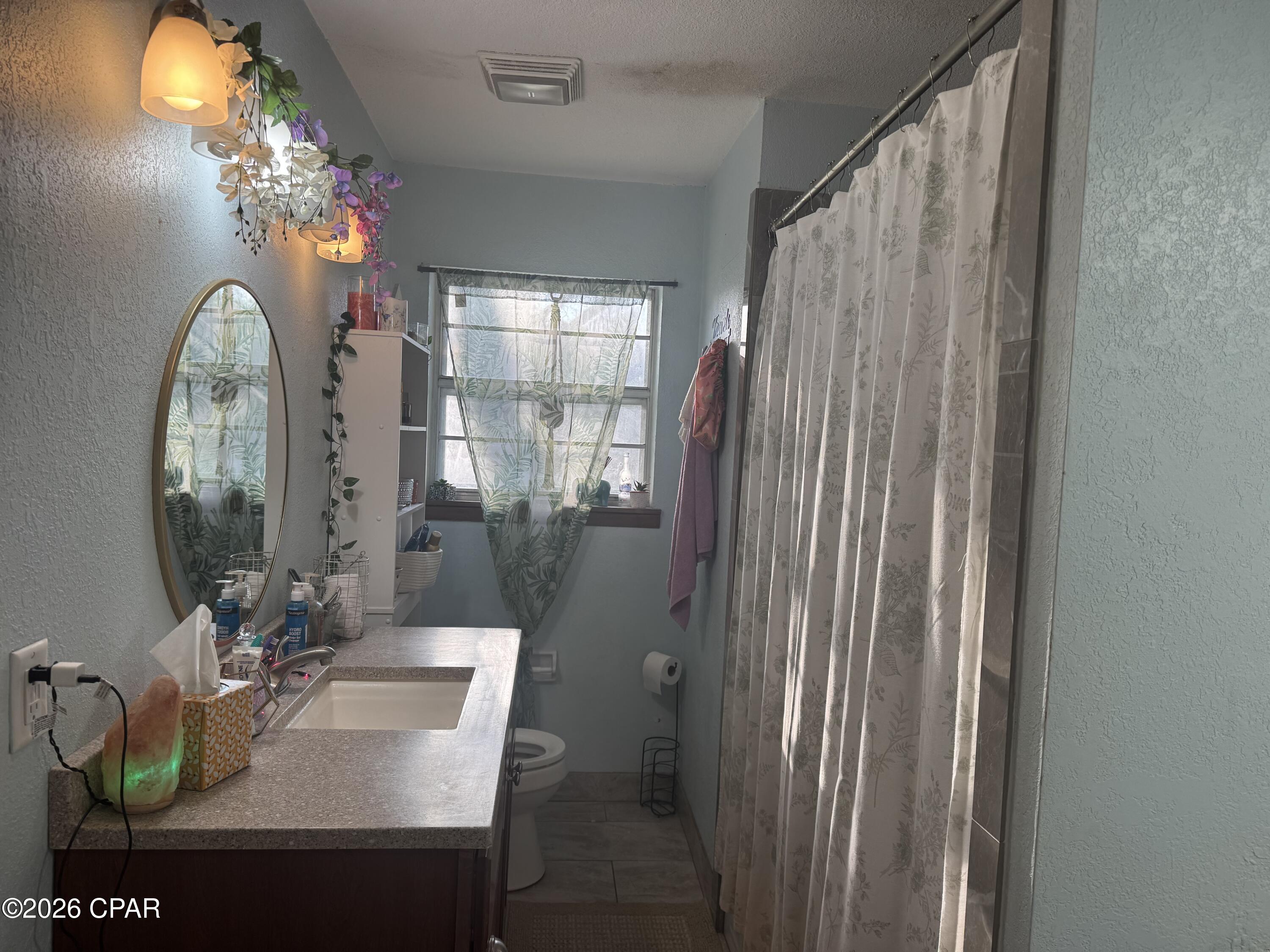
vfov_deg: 56.8
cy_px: 476
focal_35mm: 24
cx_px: 635
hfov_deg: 71.6
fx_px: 881
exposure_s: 1/162
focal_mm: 6.76
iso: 100
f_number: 1.78
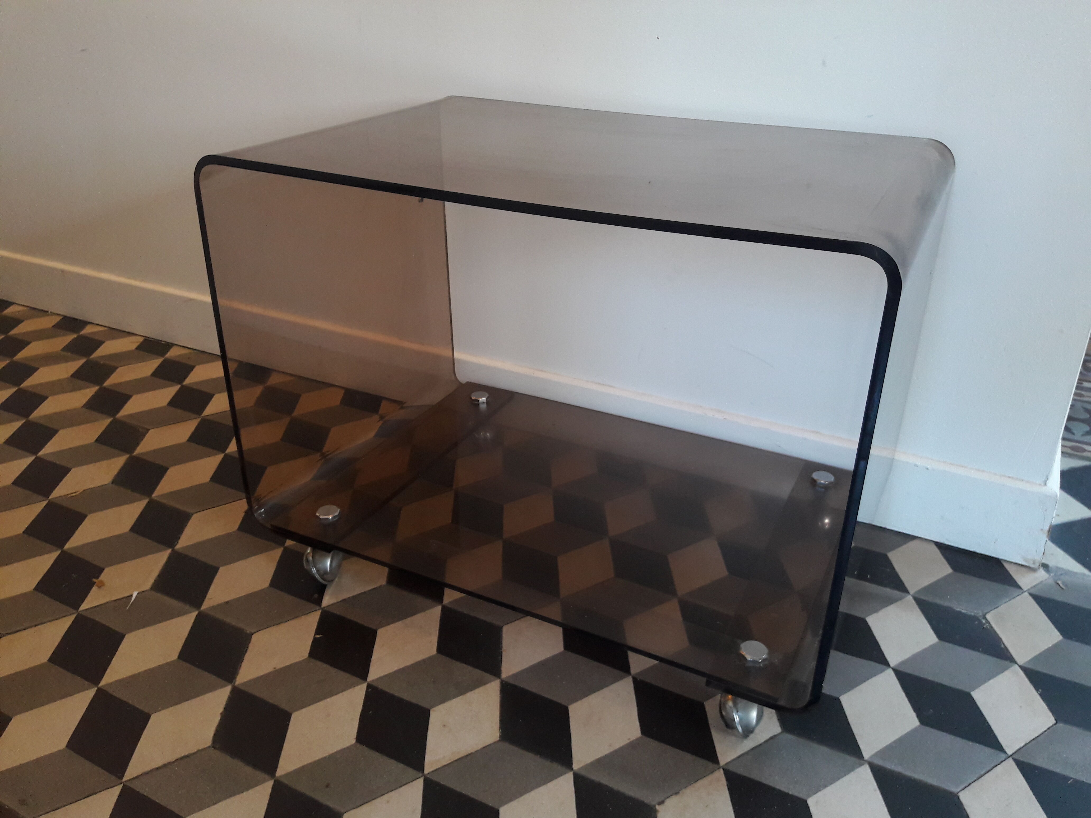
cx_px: 546
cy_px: 409
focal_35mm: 28
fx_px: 882
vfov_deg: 49.7
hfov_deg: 63.4
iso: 125
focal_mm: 3.7
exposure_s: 1/33
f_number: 1.9
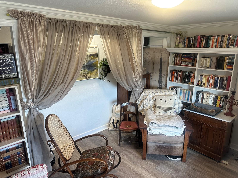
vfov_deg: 56.8
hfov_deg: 71.6
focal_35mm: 24
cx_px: 119
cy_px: 89
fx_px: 165
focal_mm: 6.86
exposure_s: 1/120
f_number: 1.78
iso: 200
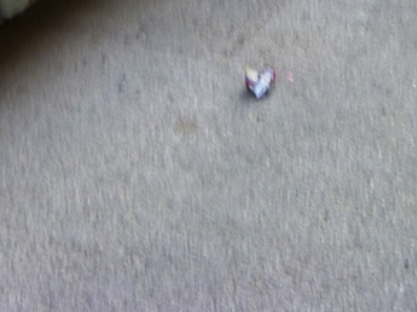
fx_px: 1348
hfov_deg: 15.9
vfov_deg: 12.3
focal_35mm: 112
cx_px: -242
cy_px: -219
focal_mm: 5.7
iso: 80
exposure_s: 1/30
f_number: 3.5
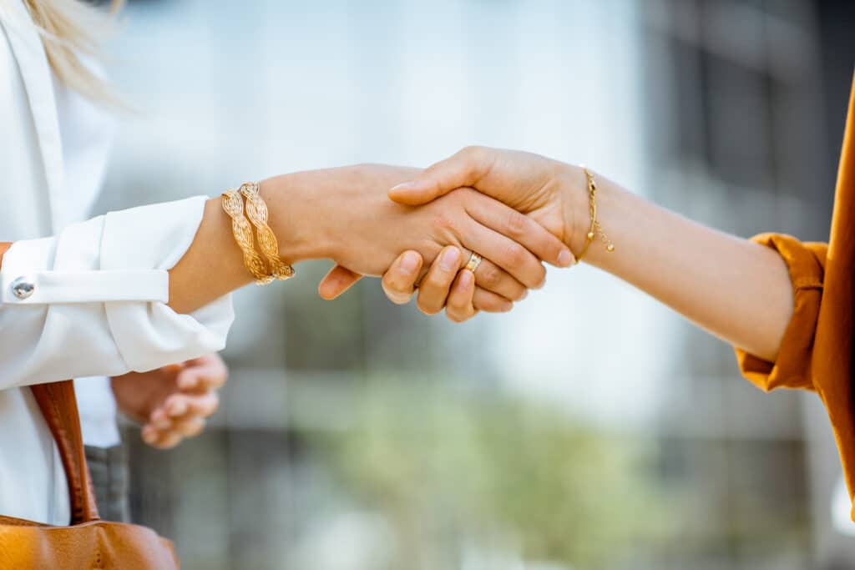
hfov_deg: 23.9
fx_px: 2019
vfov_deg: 16.1
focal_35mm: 85
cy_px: 285
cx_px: 428
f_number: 2.2
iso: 200
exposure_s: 1/1600
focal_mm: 85
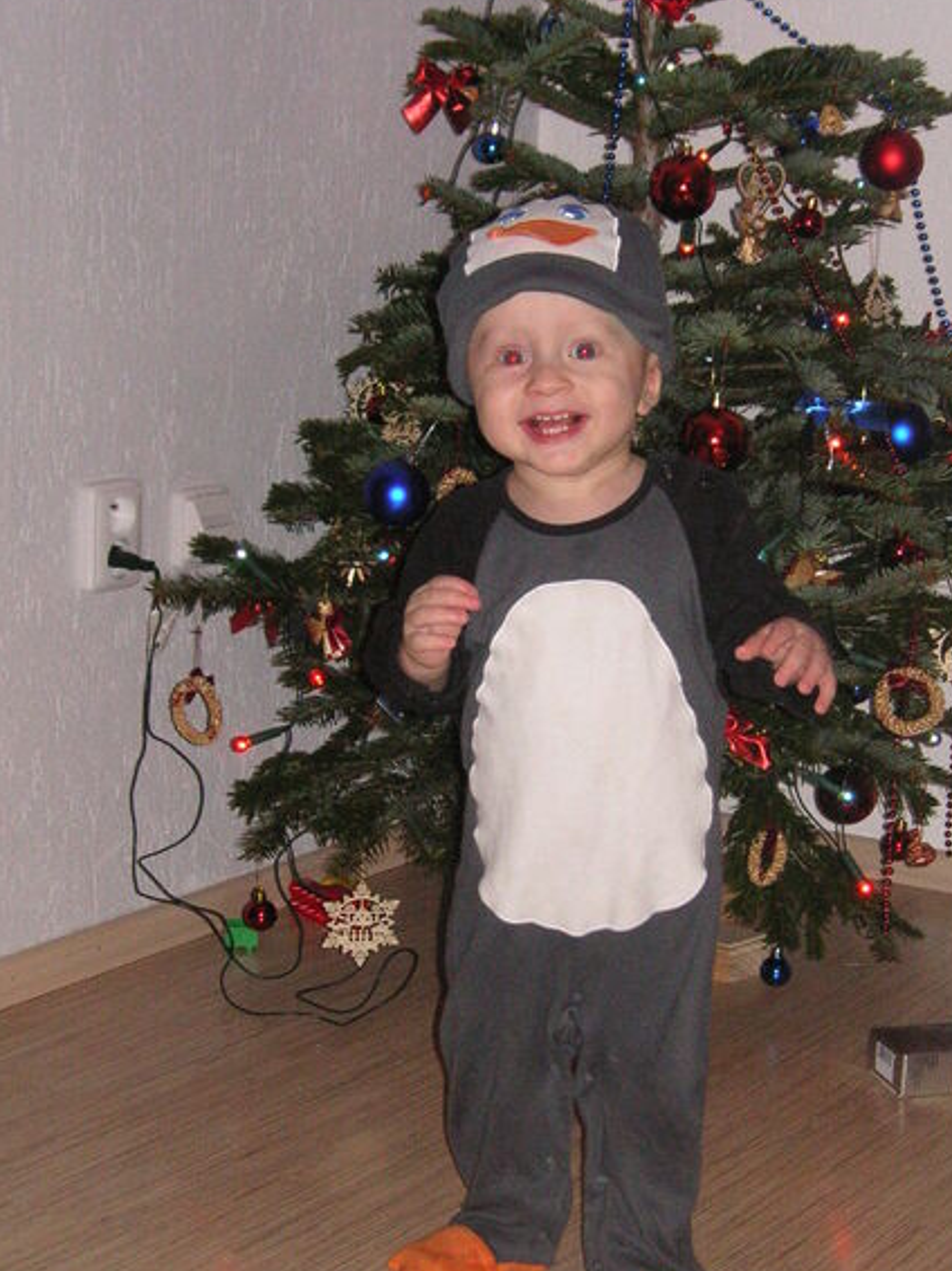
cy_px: 685
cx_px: 595
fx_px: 3009
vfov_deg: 23.8
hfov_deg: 18.0
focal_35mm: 82
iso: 160
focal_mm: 9.6
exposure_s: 1/60
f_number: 3.7
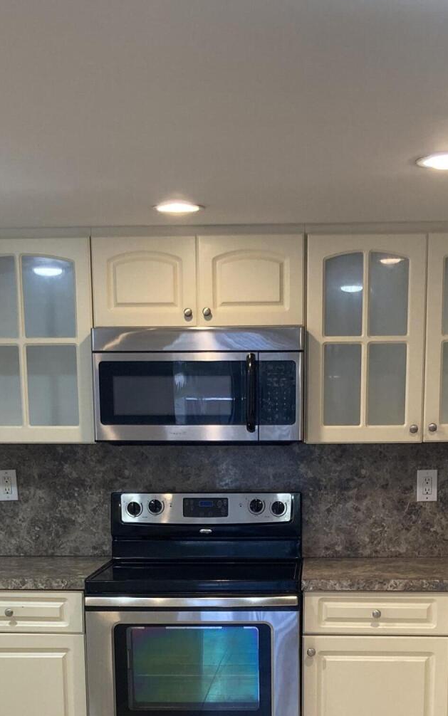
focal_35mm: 59
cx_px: 237
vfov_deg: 32.8
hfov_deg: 22.0
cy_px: 643
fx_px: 1152
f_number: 1.8
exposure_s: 1/60
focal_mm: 3.99
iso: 125
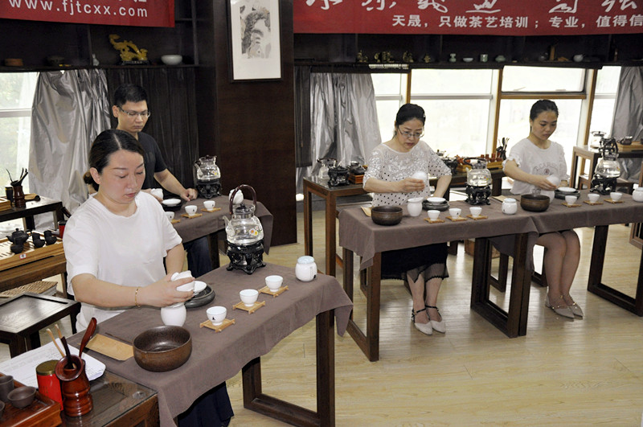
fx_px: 589
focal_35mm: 33
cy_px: 214
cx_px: 322
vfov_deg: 39.9
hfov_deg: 57.3
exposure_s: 1/60
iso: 800
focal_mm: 22
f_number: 3.8
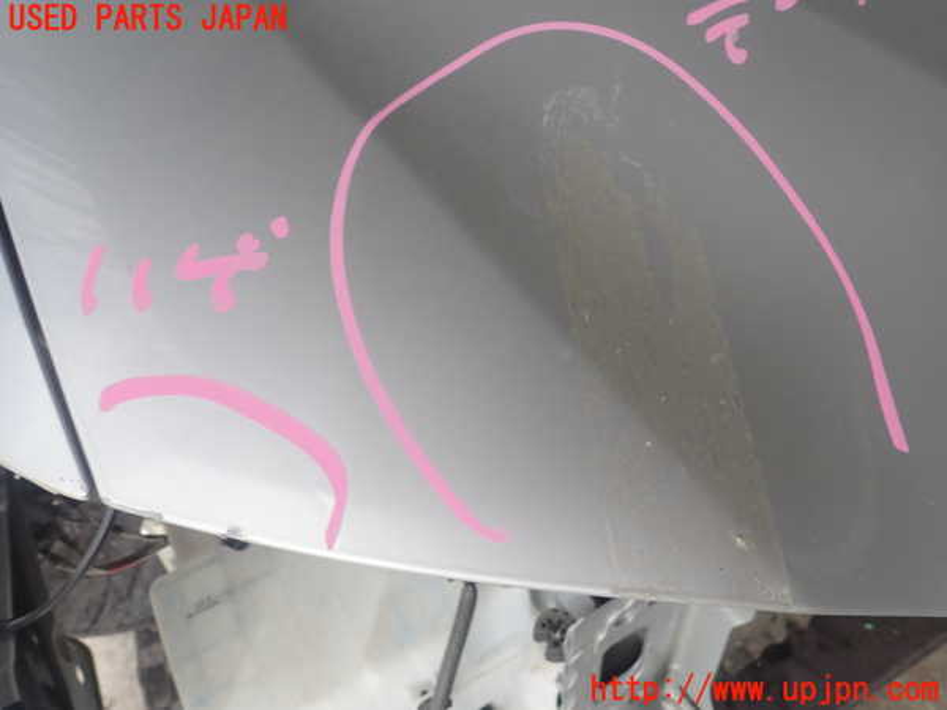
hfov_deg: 69.4
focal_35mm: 25
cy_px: 355
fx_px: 684
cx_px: 474
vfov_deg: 54.9
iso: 100
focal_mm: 4.5
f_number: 2.8
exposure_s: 1/125
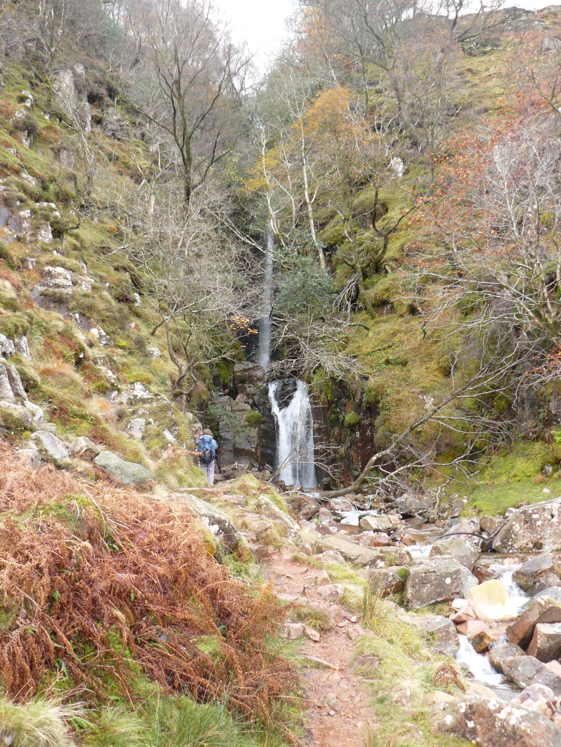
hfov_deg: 39.7
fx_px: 778
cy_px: 374
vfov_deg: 51.4
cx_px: 280
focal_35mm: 36
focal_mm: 6
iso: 160
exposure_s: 1/30
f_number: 2.8
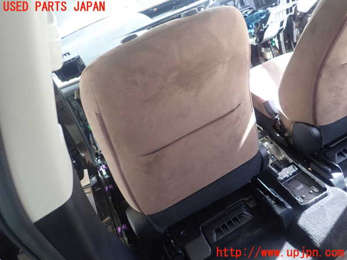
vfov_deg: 54.9
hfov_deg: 69.4
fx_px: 251
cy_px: 130
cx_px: 174
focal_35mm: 25
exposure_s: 1/30
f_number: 2
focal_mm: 4.5
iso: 250
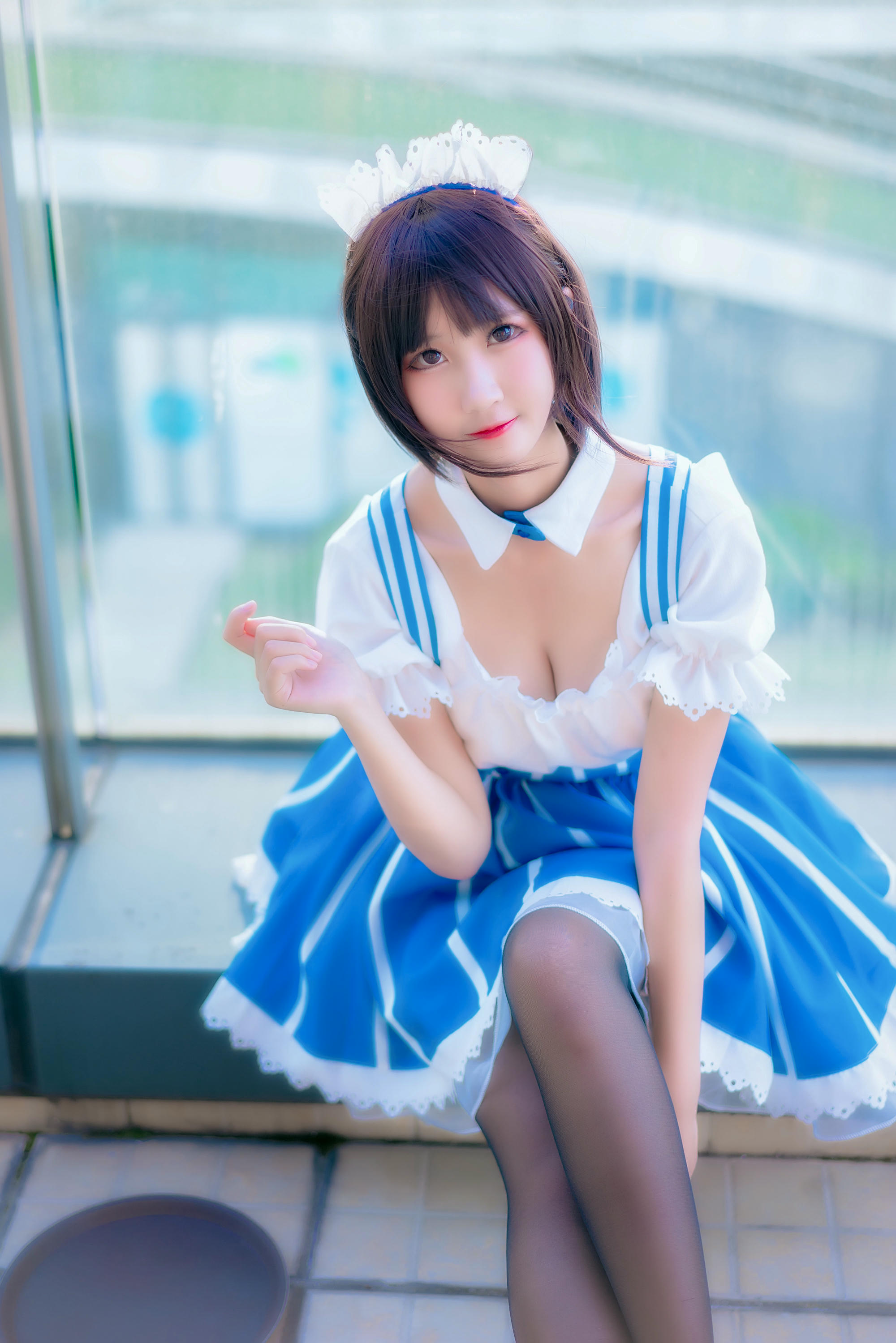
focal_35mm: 55
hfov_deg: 24.6
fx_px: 2053
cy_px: 672
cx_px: 448
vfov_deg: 36.2
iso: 64
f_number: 2
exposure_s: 1/250
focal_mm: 55
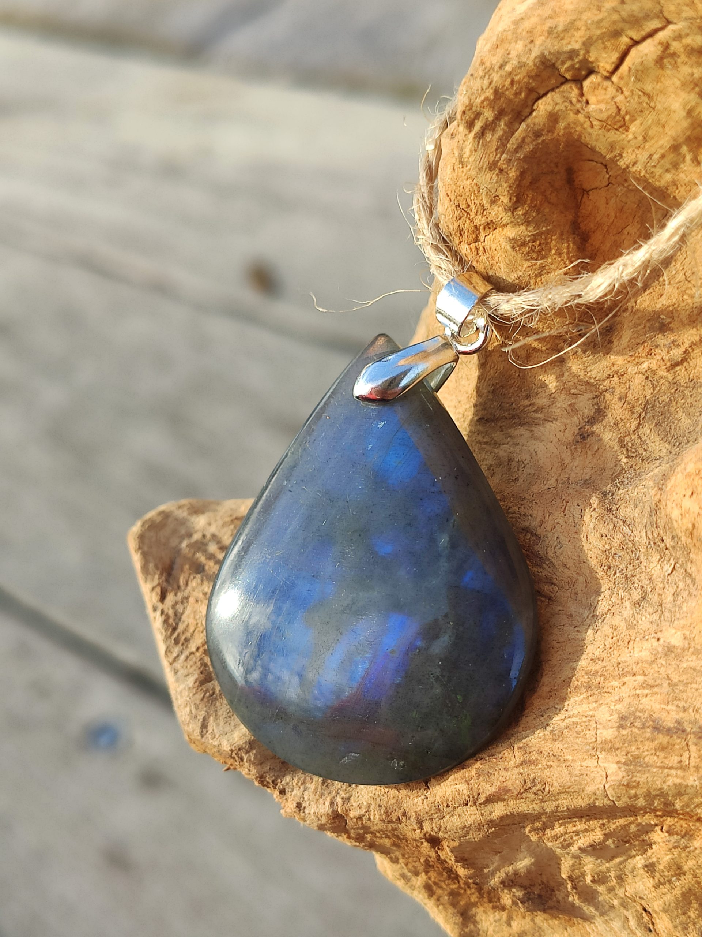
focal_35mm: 26
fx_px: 703
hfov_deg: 53.1
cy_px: 468
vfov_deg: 67.3
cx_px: 351
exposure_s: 1/318
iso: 112
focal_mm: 4.77
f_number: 1.75
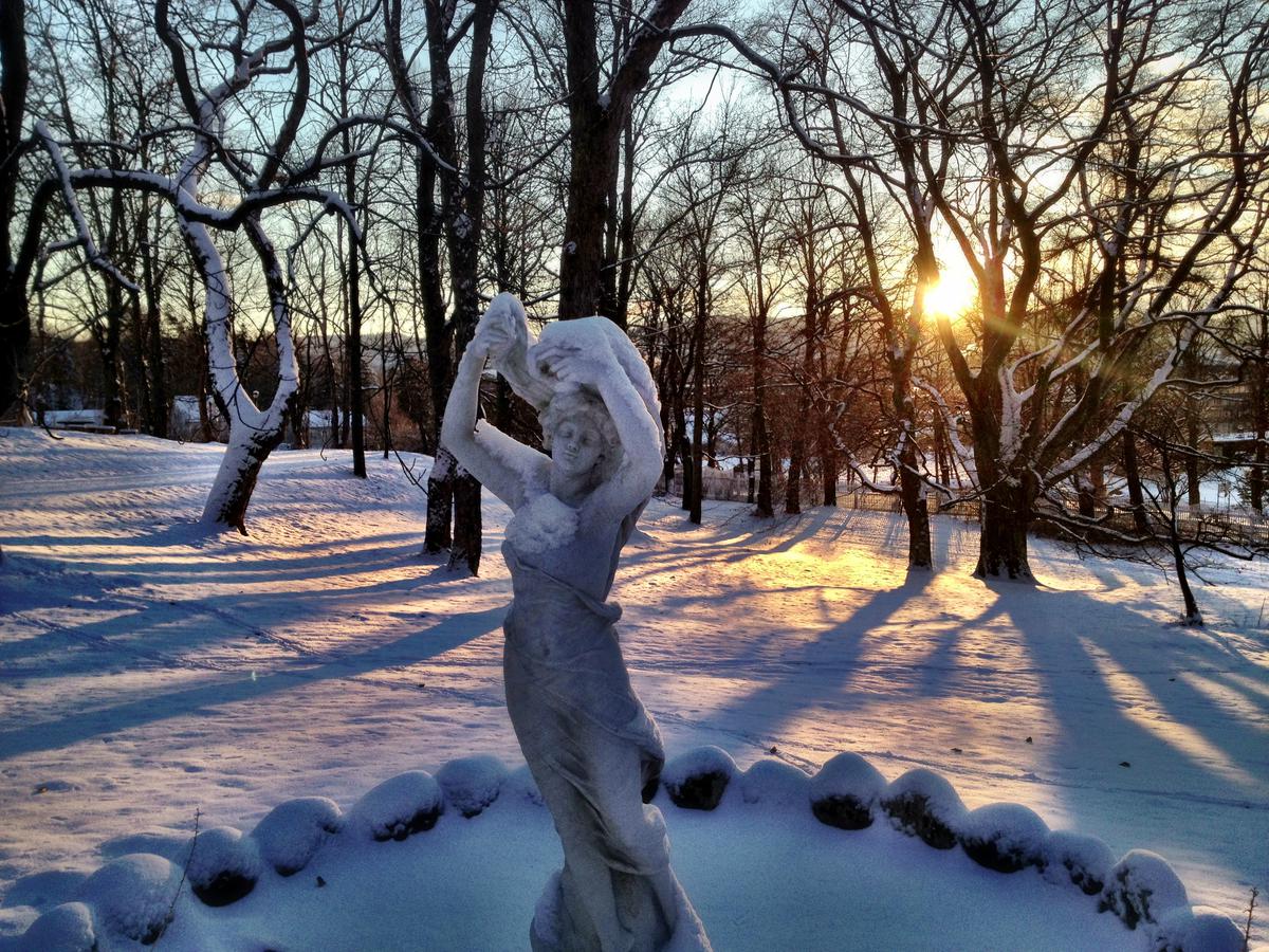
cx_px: 634
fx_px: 1283
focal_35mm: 35
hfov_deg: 52.6
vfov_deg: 40.7
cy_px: 476
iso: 50
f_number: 2.4
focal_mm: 4.28
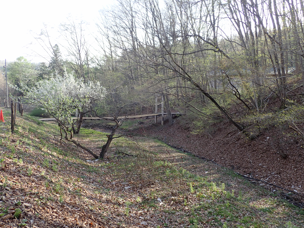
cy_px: 114
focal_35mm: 30
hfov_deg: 60.0
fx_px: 263
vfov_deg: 46.8
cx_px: 152
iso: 100
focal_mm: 5.5
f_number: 3.2
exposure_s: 1/125
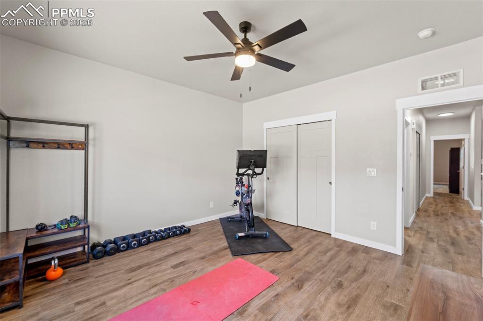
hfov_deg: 104.3
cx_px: 242
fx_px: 188
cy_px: 160
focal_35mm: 14
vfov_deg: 81.2
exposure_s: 1/3
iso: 200
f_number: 7.1
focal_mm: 14
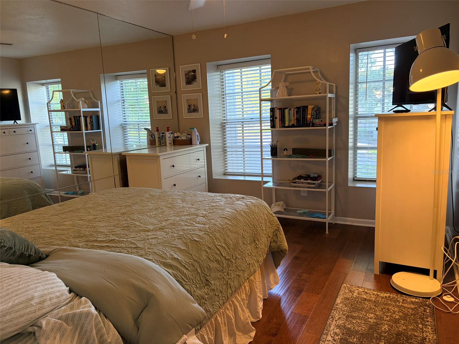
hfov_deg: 67.3
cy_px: 172
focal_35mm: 26
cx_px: 230
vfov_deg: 53.1
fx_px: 345
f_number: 1.6
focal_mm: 5.96
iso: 200
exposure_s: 1/120
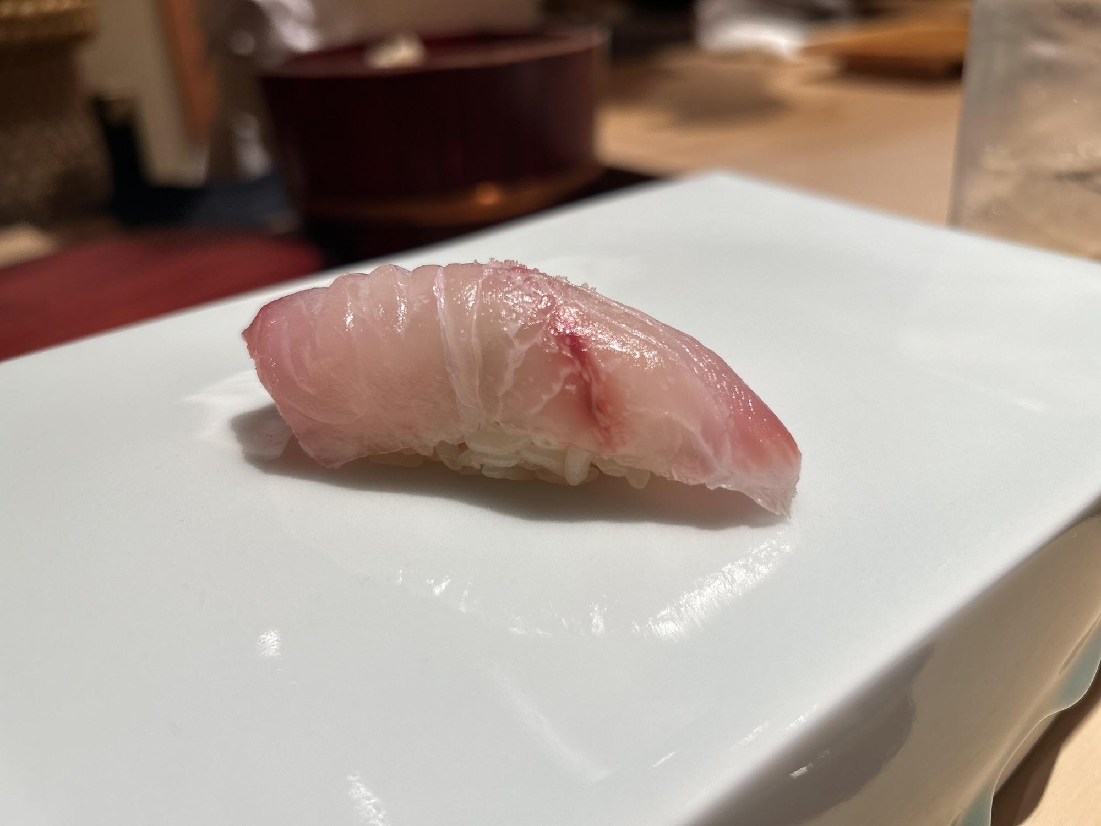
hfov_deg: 67.3
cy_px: 413
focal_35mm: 26
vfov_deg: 53.1
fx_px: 827
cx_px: 550
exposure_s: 1/110
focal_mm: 5.7
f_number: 1.5
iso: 64
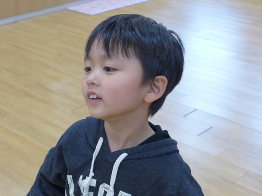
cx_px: 117
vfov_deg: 21.6
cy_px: 106
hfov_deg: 28.5
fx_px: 515
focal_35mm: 68
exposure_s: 1/320
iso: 640
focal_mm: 9.8
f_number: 1.9
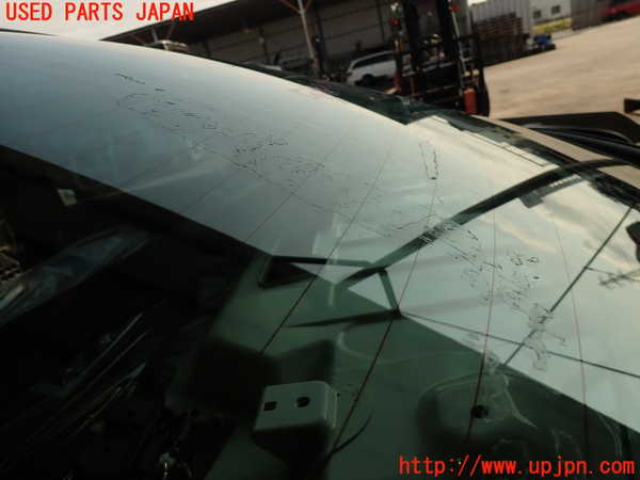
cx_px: 320
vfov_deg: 54.9
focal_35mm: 25
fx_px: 462
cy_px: 240
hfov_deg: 69.4
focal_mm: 4.5
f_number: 8
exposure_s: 1/250
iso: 100
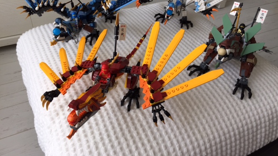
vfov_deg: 36.4
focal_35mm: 32
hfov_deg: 61.0
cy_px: 58
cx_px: 139
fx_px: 236
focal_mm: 4.15
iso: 32
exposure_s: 1/60
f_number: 2.2
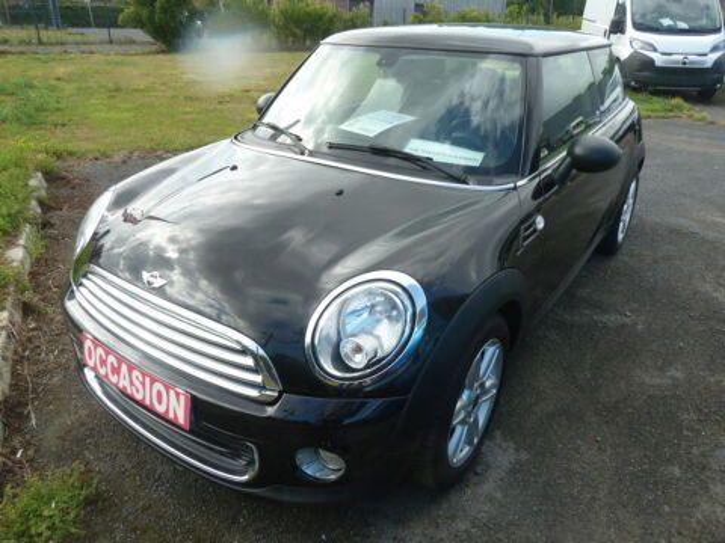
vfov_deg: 54.9
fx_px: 524
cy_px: 272
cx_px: 362
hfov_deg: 69.4
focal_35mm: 25
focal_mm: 4.1
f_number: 4
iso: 80
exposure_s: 1/160
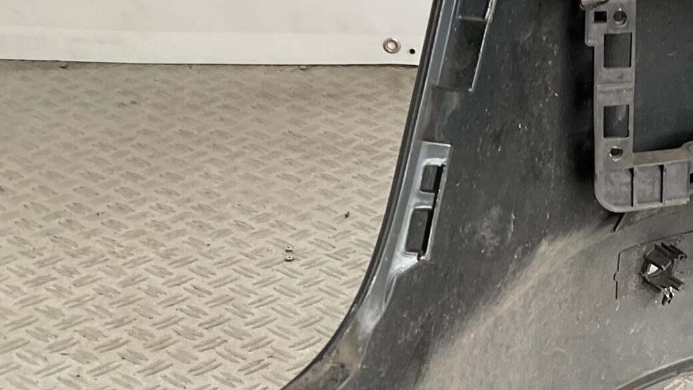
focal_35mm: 78
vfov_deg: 14.9
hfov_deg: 24.8
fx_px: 1433
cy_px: 475
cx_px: 812
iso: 40
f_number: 1.8
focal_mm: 3
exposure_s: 1/50
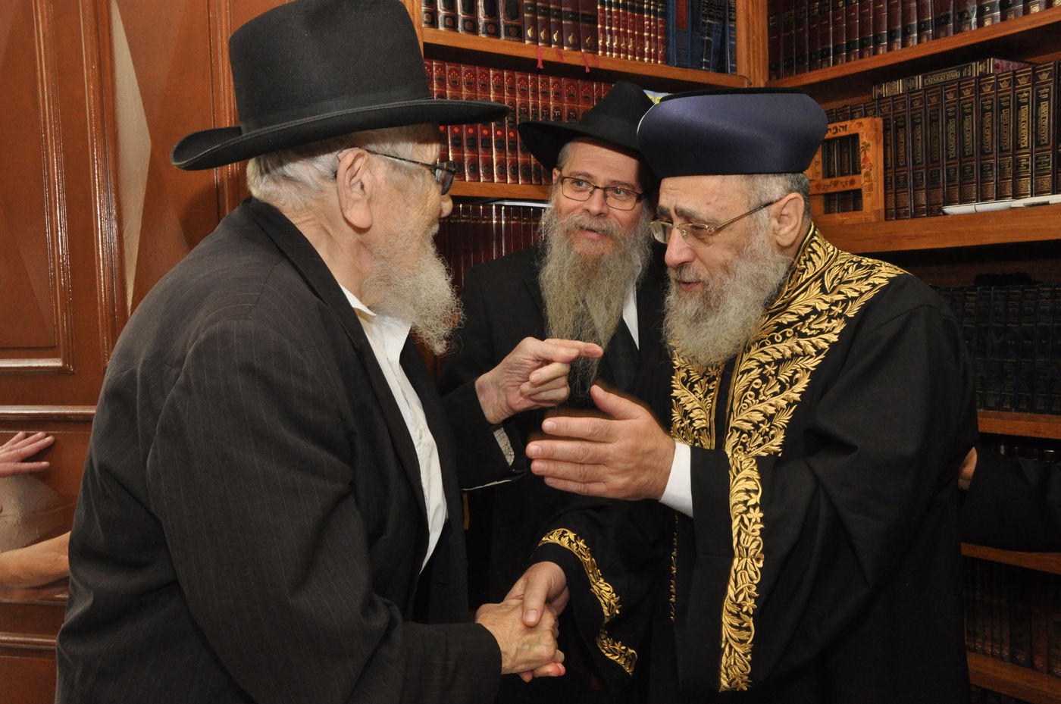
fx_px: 971
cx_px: 530
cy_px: 352
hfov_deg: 57.3
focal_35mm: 33
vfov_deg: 39.9
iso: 1250
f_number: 10
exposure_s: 1/60
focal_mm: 22
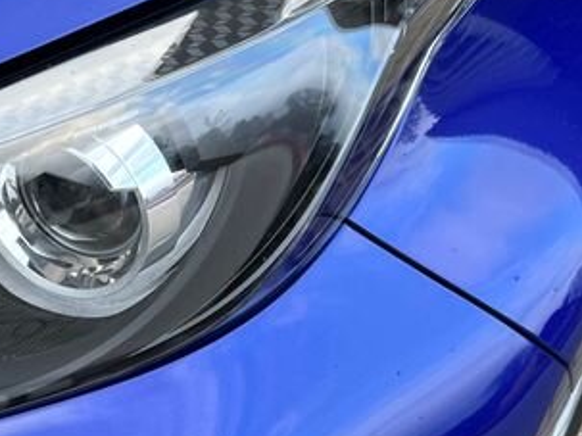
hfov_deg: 21.3
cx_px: -31
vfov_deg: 16.3
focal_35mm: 88
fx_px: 1479
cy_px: 463
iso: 40
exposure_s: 1/122
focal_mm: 5.1
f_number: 1.6
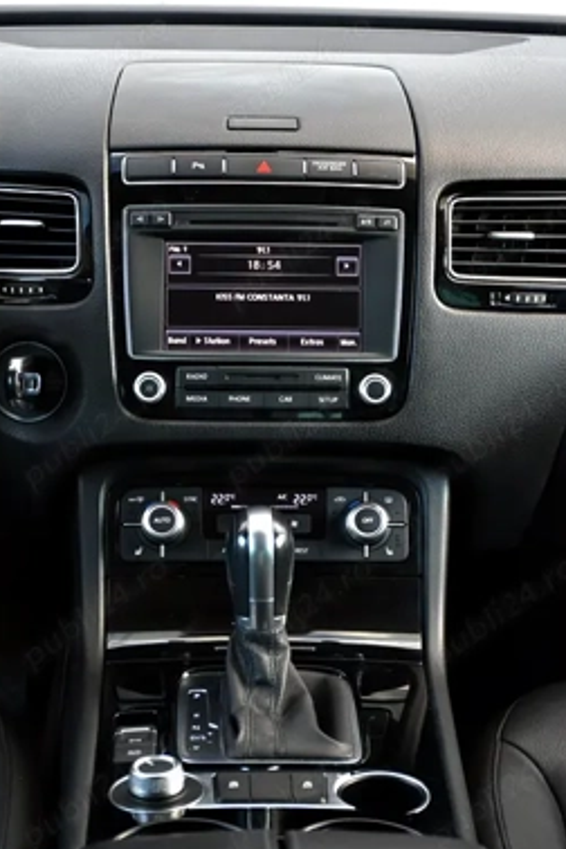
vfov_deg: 27.0
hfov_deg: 18.2
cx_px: 285
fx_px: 1769
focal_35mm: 75
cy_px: 499
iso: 1400
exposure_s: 1/60
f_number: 4.5
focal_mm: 42
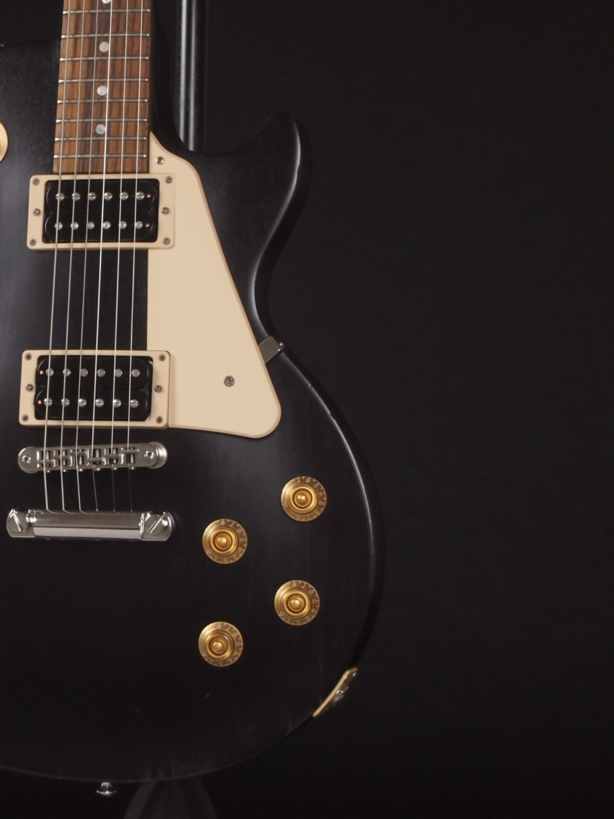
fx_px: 2672
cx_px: 108
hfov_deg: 13.0
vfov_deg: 17.4
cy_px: 407
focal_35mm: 113
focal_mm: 42
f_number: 11
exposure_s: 1/5
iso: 200
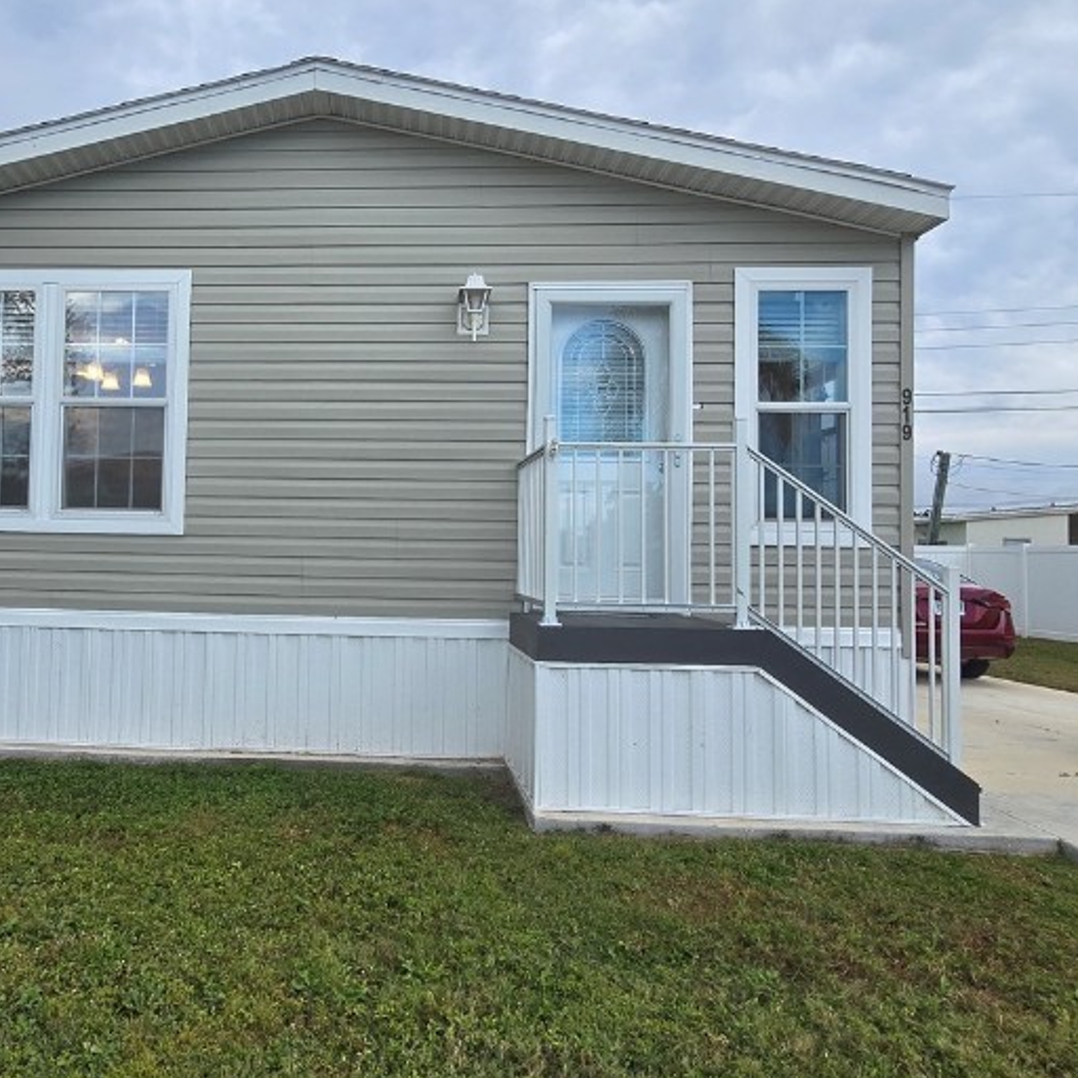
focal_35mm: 23
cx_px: 333
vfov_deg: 67.3
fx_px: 810
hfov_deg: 64.9
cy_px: 535
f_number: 2.2
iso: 50
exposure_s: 1/744
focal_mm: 2.2
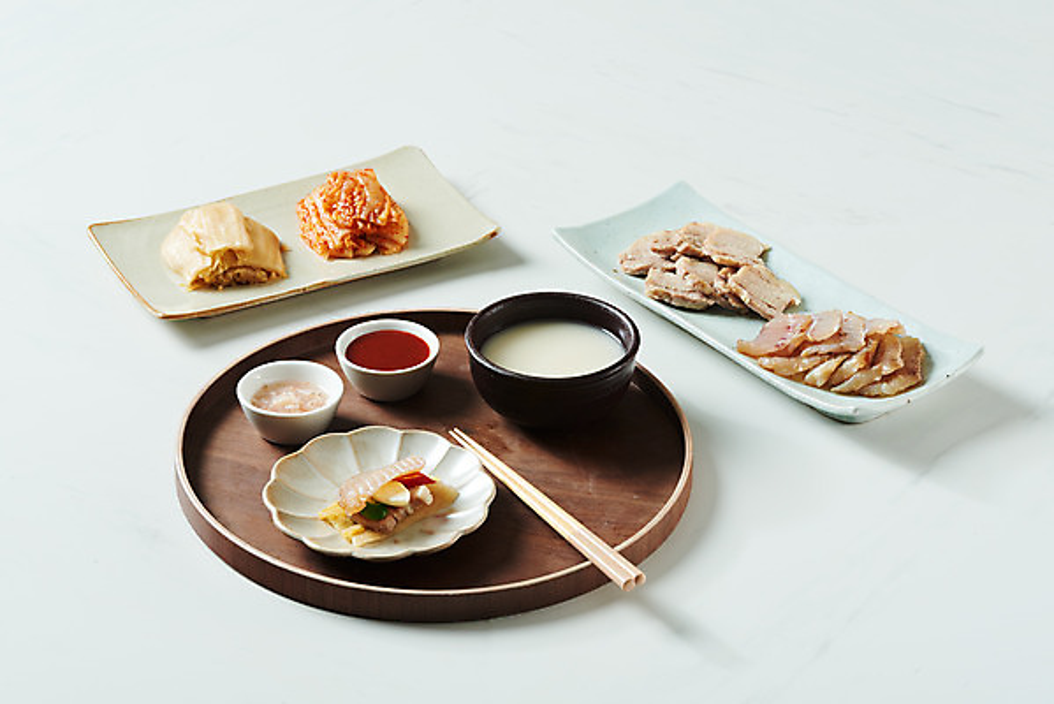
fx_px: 3076
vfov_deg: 13.1
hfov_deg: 19.4
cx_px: 527
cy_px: 352
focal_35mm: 105
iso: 250
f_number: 22
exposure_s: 1/125
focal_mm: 105
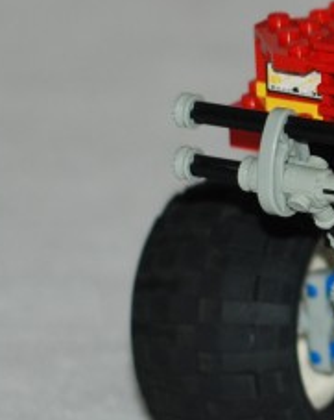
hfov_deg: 4.9
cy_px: 95
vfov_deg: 6.2
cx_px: 720
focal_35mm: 311
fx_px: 3851
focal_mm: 50
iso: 200
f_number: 2.8
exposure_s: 1/60
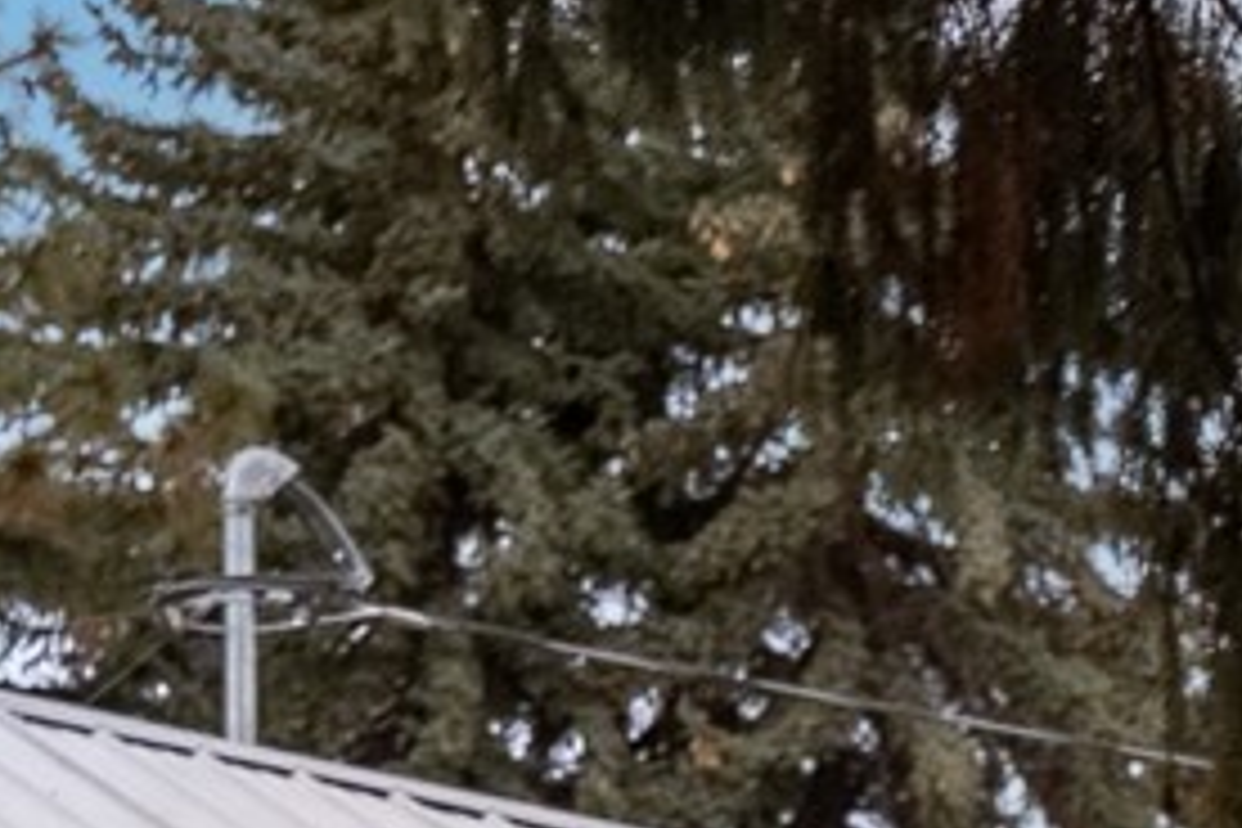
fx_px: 7003
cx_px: 2941
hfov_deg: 9.1
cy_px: 2372
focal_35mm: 203
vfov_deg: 6.3
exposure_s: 1/5000
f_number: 6.3
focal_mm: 33
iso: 100
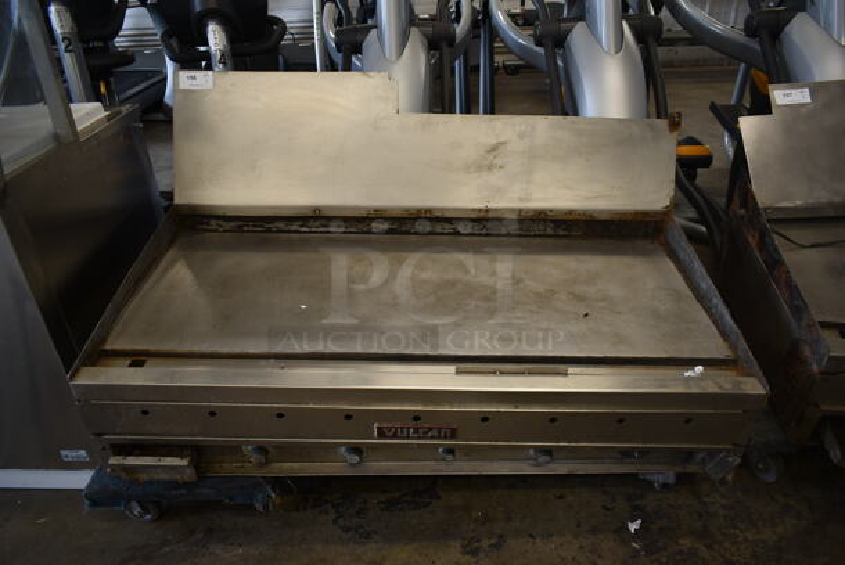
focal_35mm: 27
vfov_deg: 48.0
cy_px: 282
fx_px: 634
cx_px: 422
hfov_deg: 67.3
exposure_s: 1/30
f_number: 3.5
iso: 160
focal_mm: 18
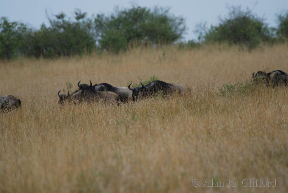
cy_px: 96
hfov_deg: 3.4
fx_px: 4804
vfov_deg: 2.3
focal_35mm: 600
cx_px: 144
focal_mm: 400
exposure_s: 1/200
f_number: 5.6
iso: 100
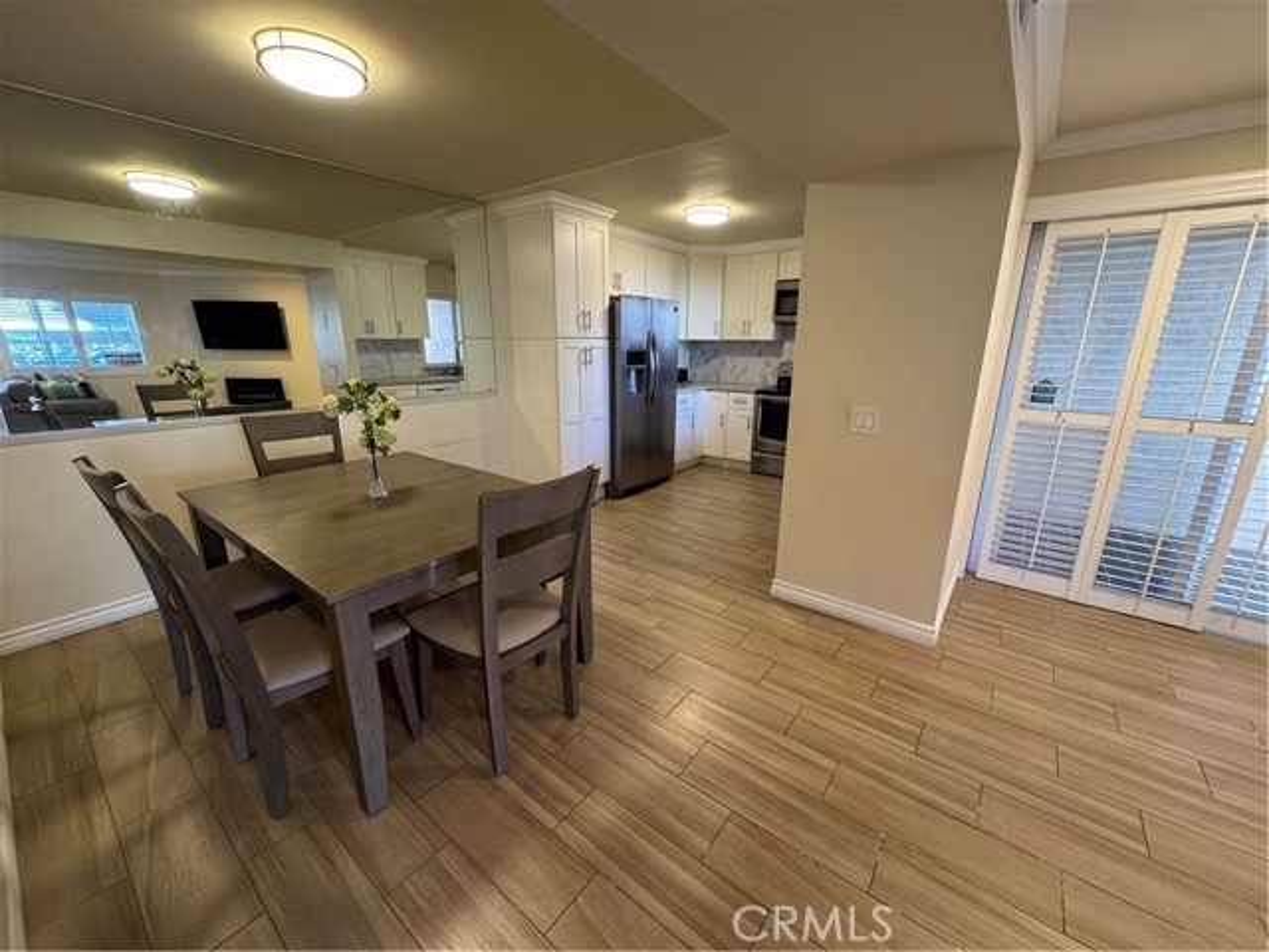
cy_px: 476
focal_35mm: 14
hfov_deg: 102.1
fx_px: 513
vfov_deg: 85.7
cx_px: 634
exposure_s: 1/60
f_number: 2.2
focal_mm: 2.22
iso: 250
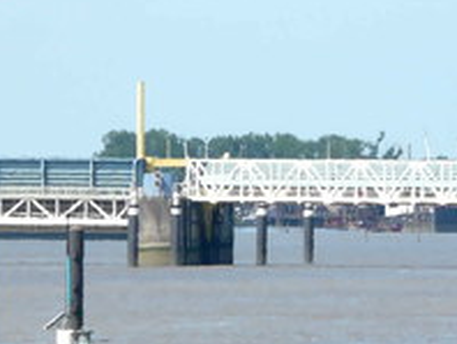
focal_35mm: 917
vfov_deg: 1.6
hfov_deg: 2.2
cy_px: 256
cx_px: 404
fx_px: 12121
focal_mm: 74.8
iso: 100
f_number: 5.6
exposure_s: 1/400
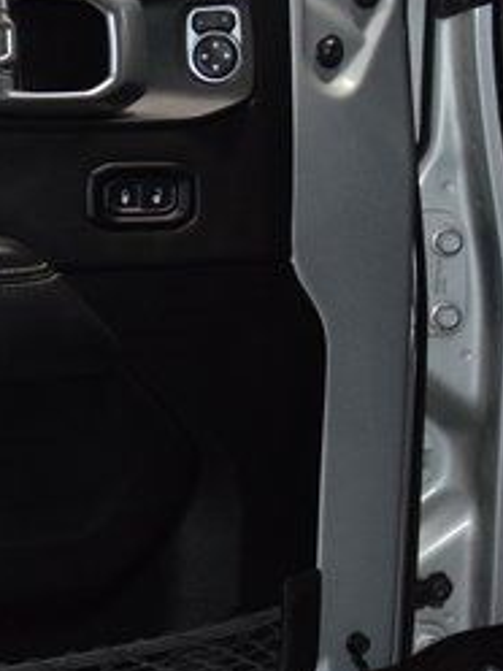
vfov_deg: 23.8
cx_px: -311
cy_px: 423
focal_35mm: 82
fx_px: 1589
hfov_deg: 16.1
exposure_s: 1/125
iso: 1250
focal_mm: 22
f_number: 3.5
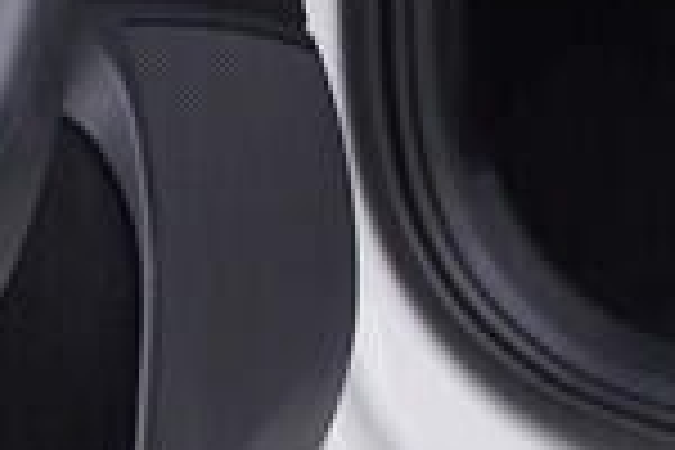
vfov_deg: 5.5
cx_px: 927
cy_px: -434
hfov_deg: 8.2
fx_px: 4612
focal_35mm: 246
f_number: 3.5
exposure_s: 1/60
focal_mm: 24
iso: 125
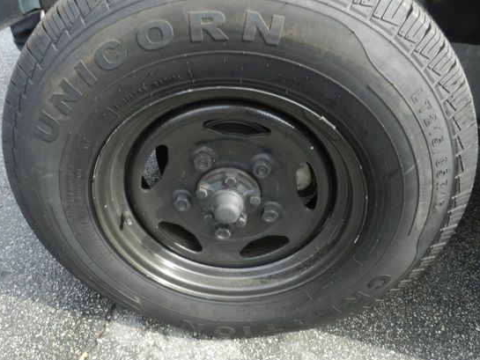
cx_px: 215
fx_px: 374
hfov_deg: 65.1
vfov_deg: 51.3
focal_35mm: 27
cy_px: 190
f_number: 8
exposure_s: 1/40
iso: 160
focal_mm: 4
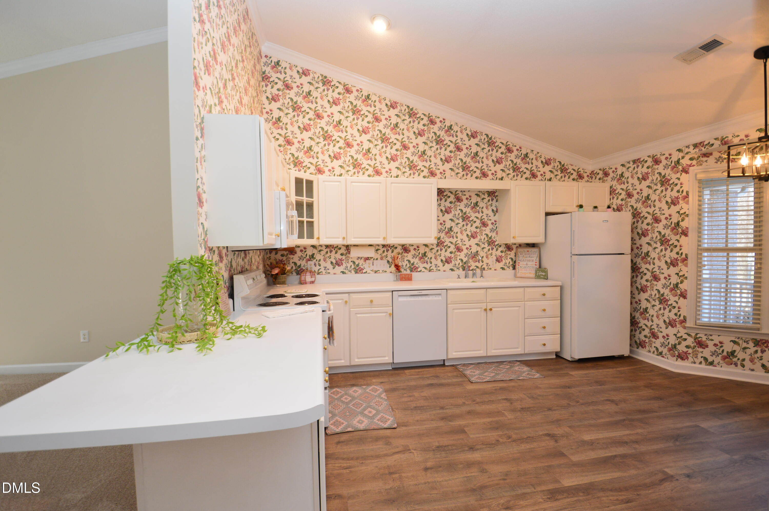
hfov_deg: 100.4
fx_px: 320
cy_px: 256
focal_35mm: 15
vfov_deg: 77.2
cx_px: 384
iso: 400
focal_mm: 10
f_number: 4.5
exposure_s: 1/40
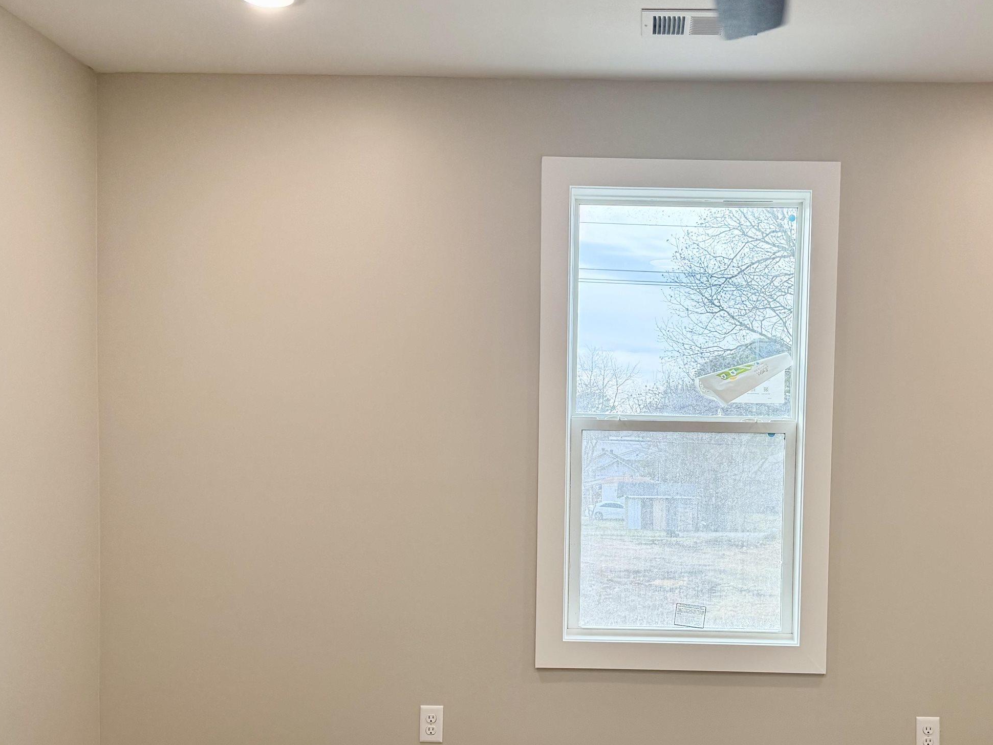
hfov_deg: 48.4
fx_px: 1090
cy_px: 480
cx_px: 634
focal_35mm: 38
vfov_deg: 37.4
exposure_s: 1/236
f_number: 1.78
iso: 125
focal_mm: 6.76
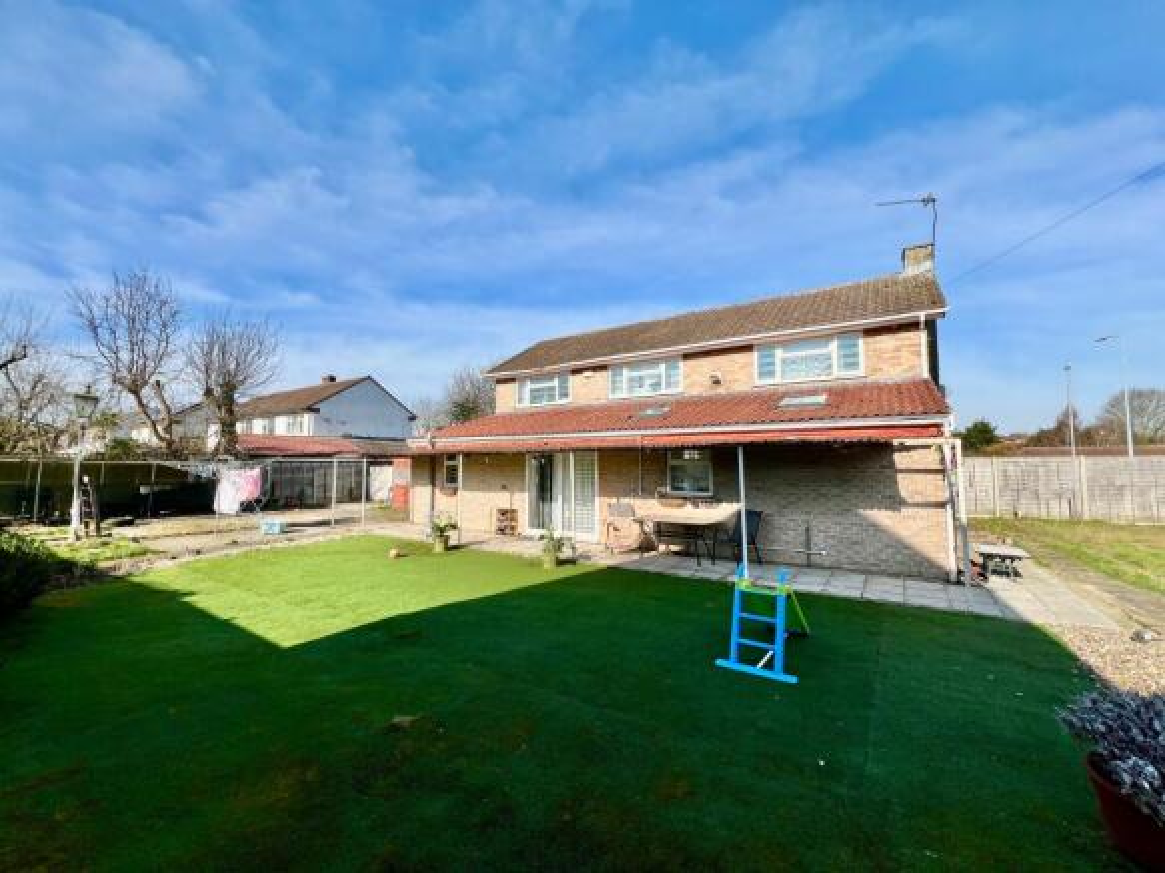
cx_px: 582
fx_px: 437
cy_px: 436
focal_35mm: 13
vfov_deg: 89.9
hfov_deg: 106.2
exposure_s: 1/1876
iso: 32
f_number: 1.8
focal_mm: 1.57
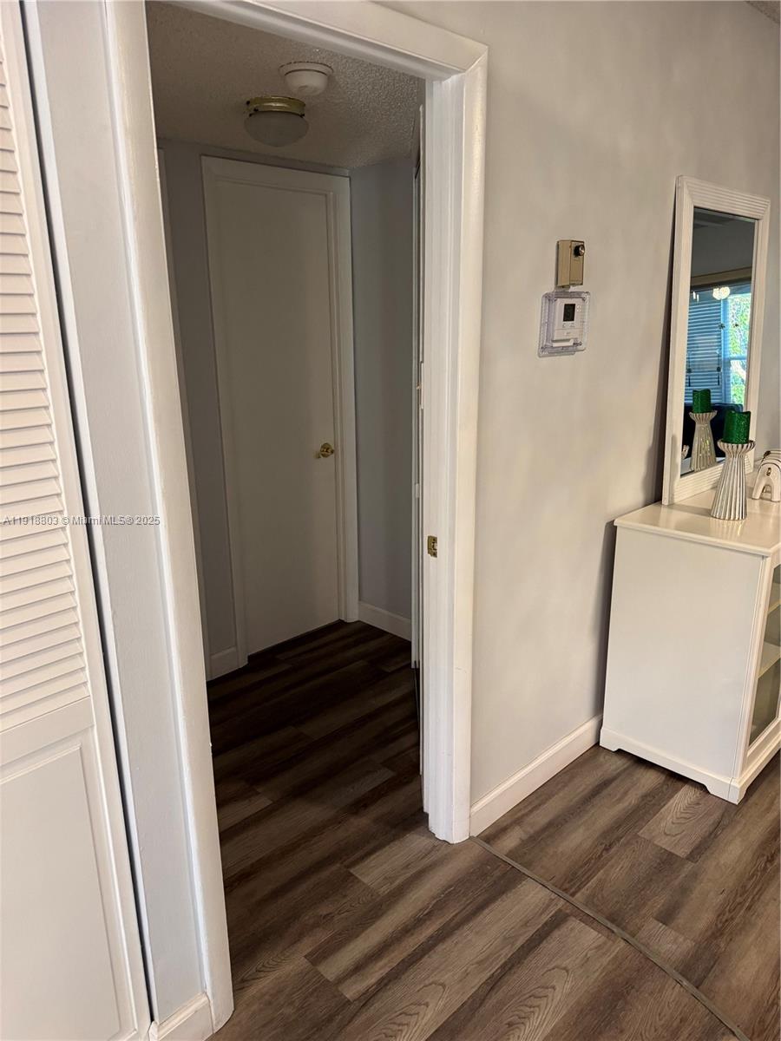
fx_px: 722
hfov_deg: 56.8
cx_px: 390
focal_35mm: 24
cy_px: 520
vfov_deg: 71.6
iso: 320
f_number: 1.78
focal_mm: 6.76
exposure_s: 1/60
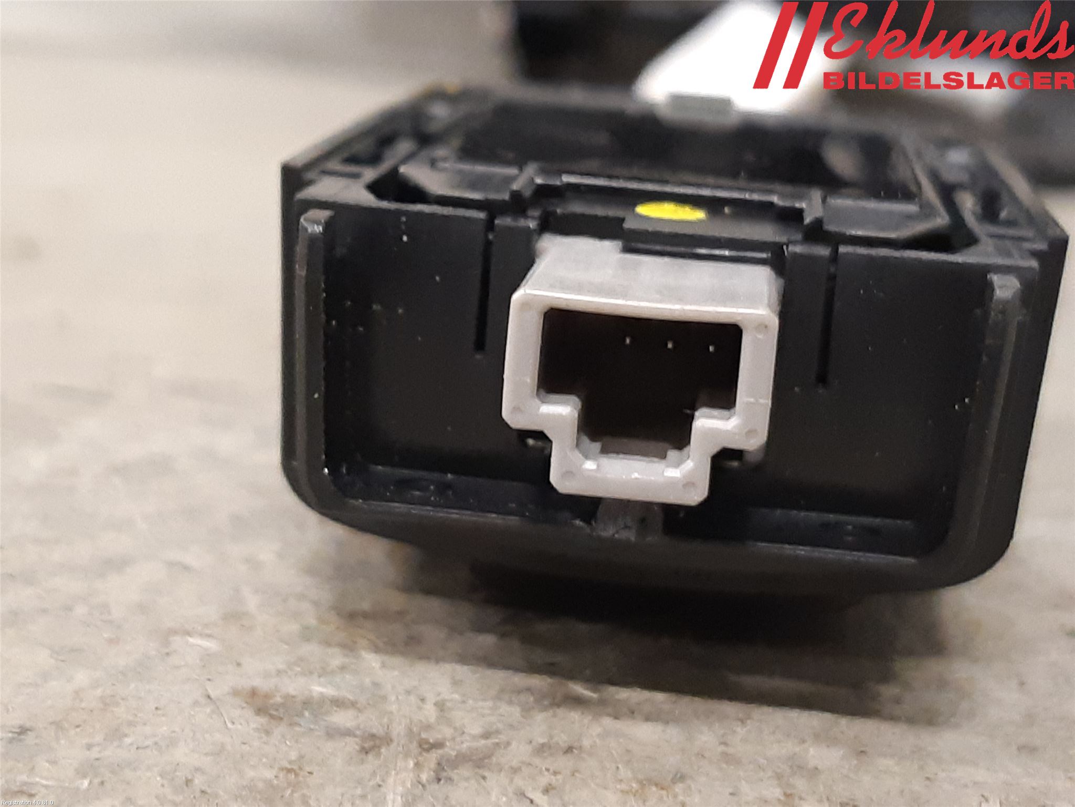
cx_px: 538
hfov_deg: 67.3
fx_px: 807
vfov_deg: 53.1
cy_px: 404
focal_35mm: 26
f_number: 1.7
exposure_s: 1/33
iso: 250
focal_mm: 3.93
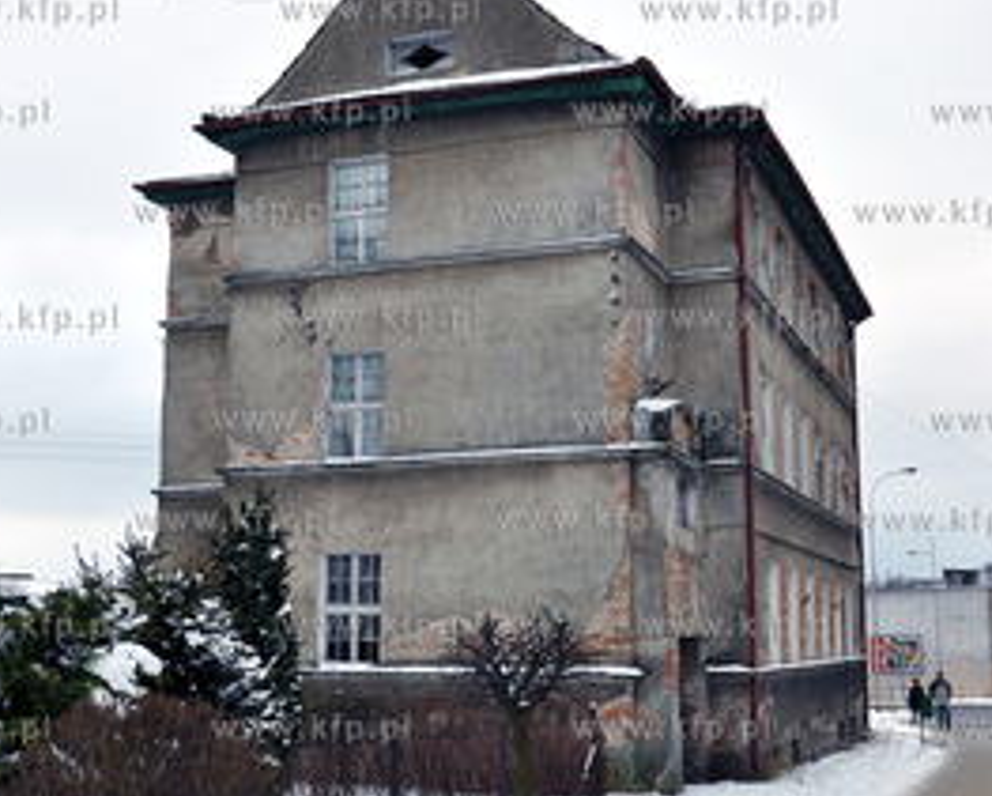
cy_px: 366
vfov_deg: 32.1
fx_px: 1381
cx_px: 513
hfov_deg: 39.5
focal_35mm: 47
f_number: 6.3
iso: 200
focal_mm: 22
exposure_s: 1/160
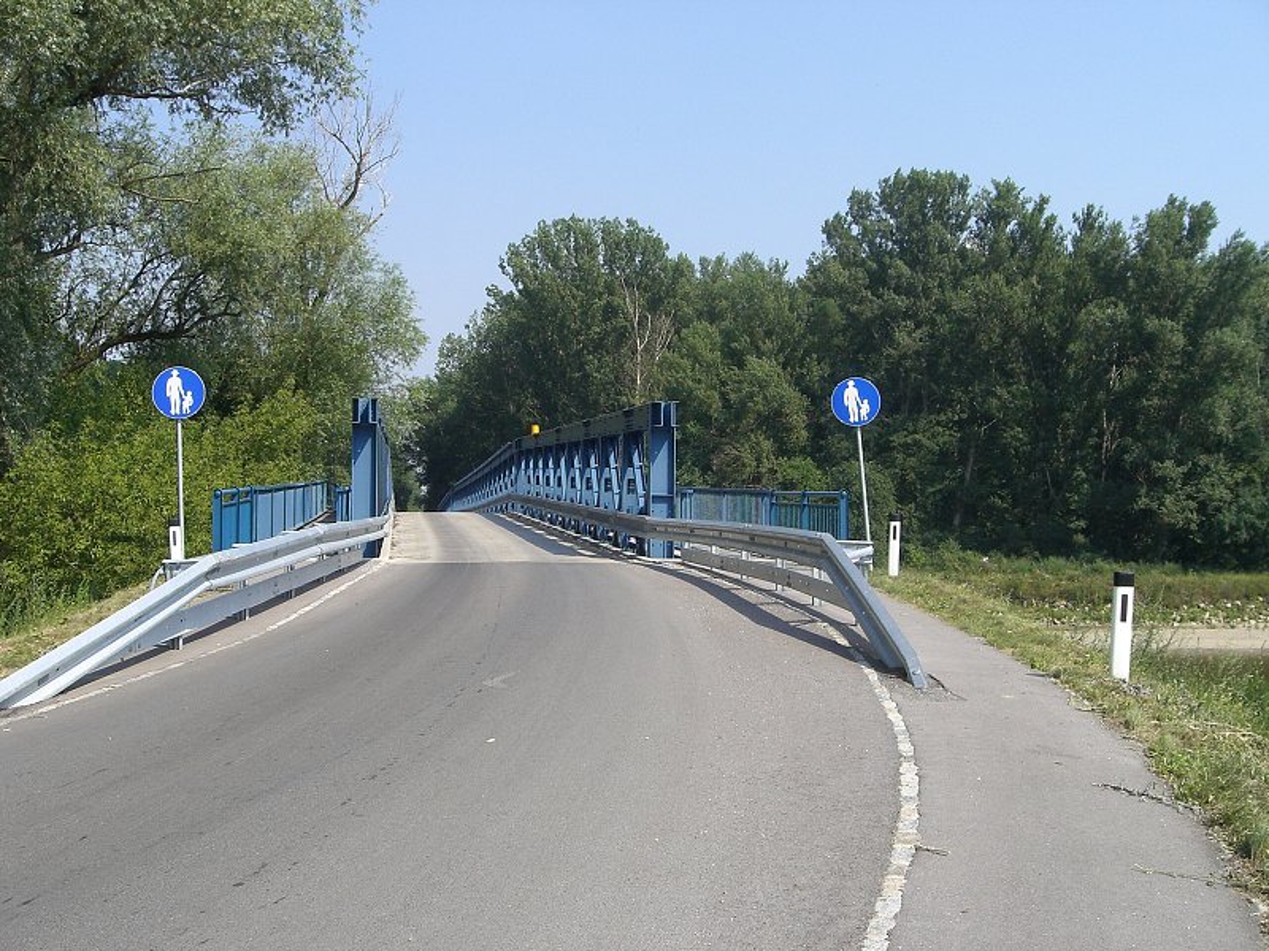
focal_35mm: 38
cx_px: 634
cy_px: 476
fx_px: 1393
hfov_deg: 49.0
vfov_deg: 37.7
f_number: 4.4
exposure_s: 1/500
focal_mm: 6.3
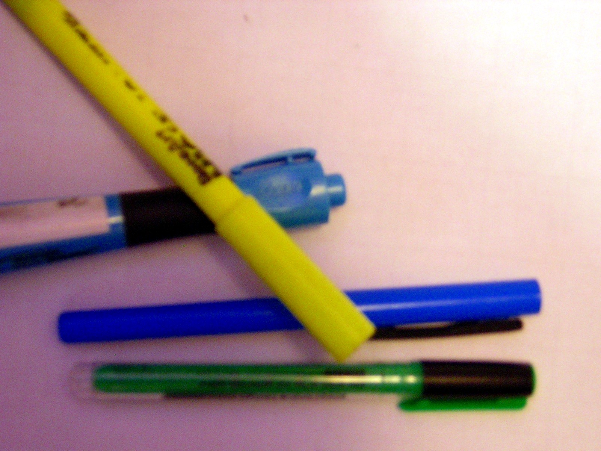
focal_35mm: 70
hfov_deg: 27.8
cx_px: 300
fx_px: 1215
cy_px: 226
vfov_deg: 21.0
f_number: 3.6
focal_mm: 9.1
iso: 400
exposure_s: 1/2.9
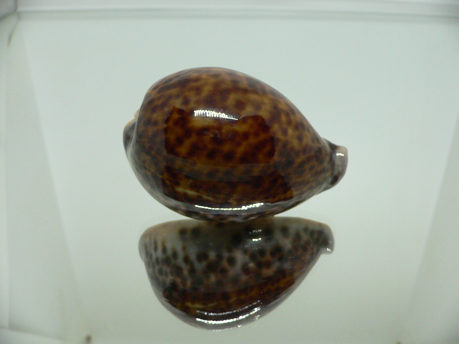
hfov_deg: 52.6
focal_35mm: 35
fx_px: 464
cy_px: 172
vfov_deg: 40.7
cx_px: 230
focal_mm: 4.6
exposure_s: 1/60
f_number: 2.8
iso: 200
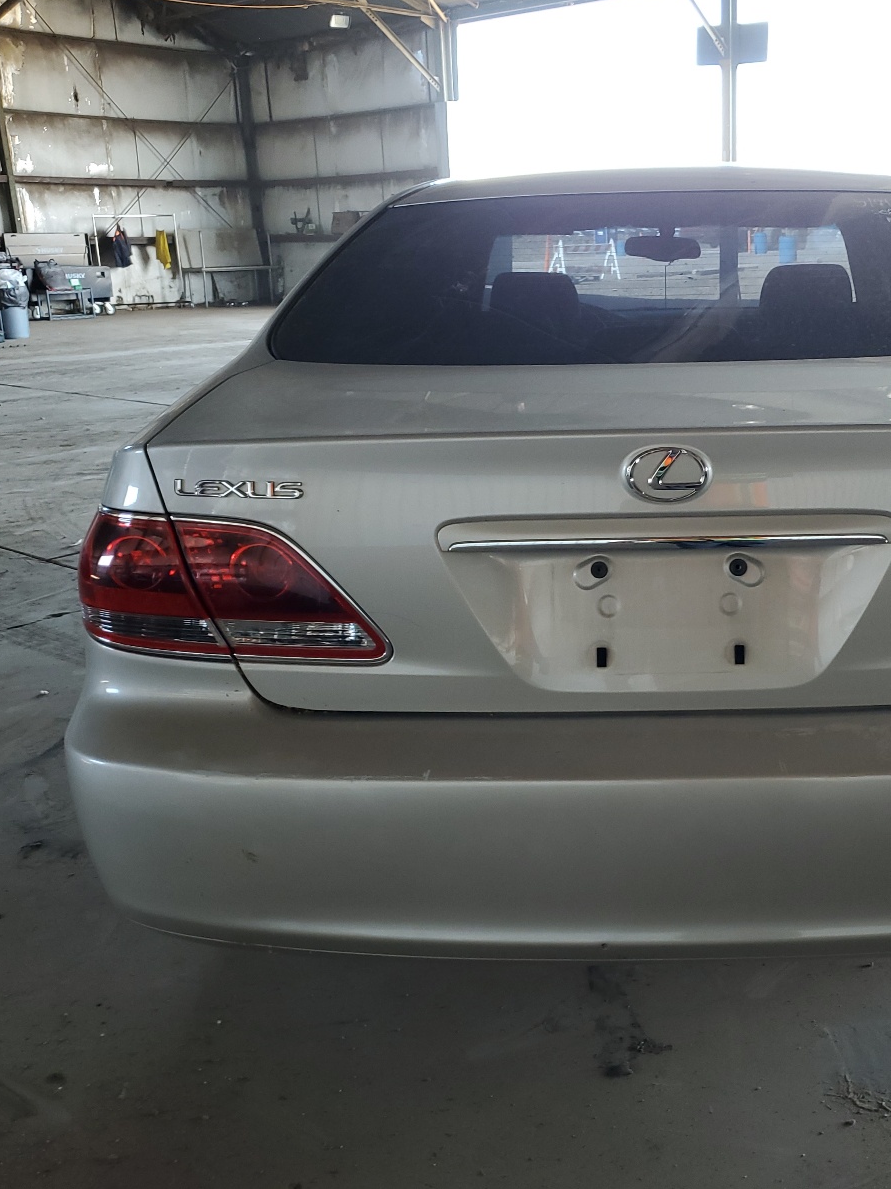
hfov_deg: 39.8
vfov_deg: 52.6
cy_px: 591
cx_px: 643
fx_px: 1202
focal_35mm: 35
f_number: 1.5
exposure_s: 1/60.2
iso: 60
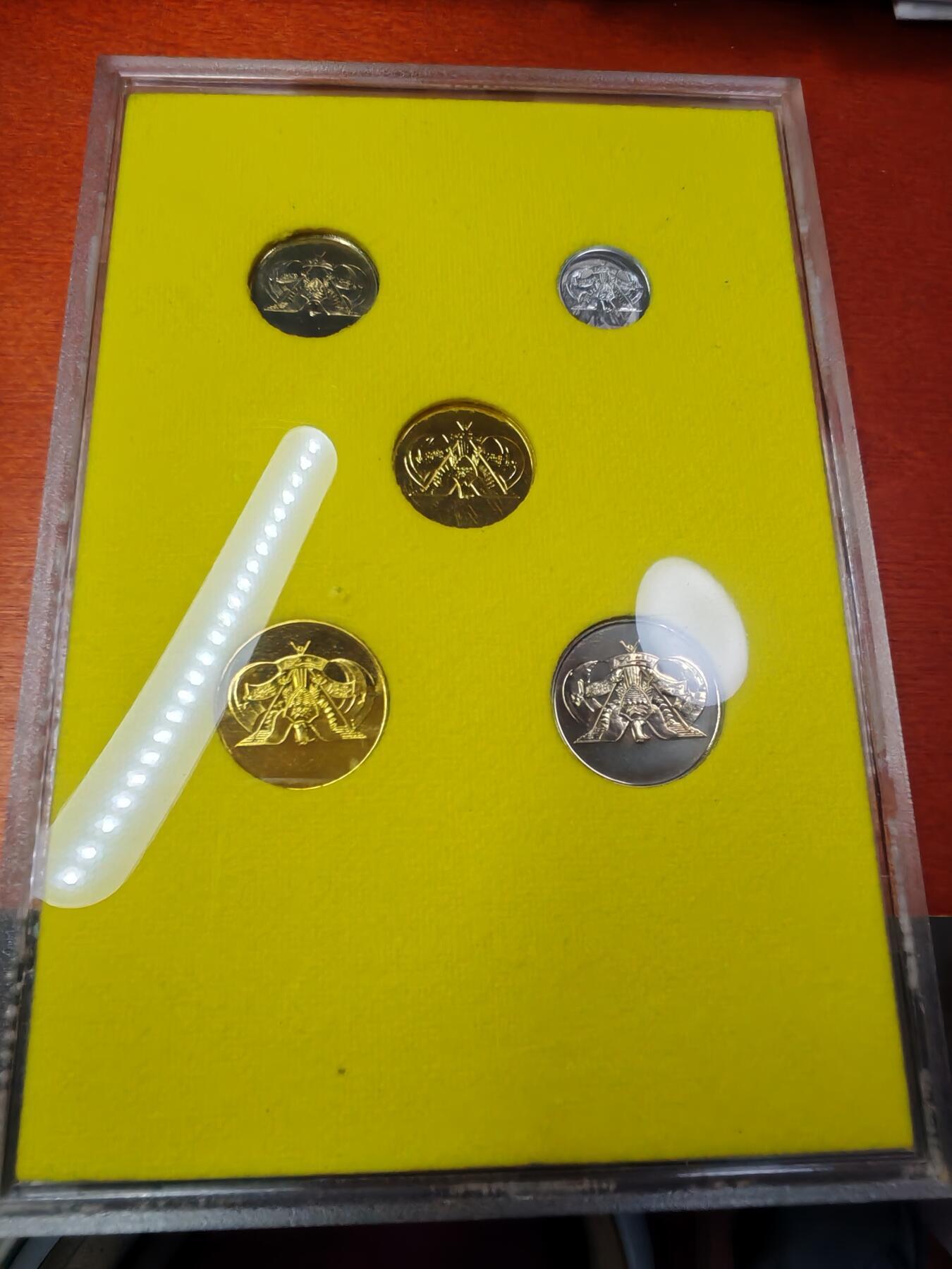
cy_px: 634
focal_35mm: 26
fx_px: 953
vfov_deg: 67.3
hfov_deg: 53.1
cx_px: 476
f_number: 2.2
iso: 64
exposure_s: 1/50
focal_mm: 1.96
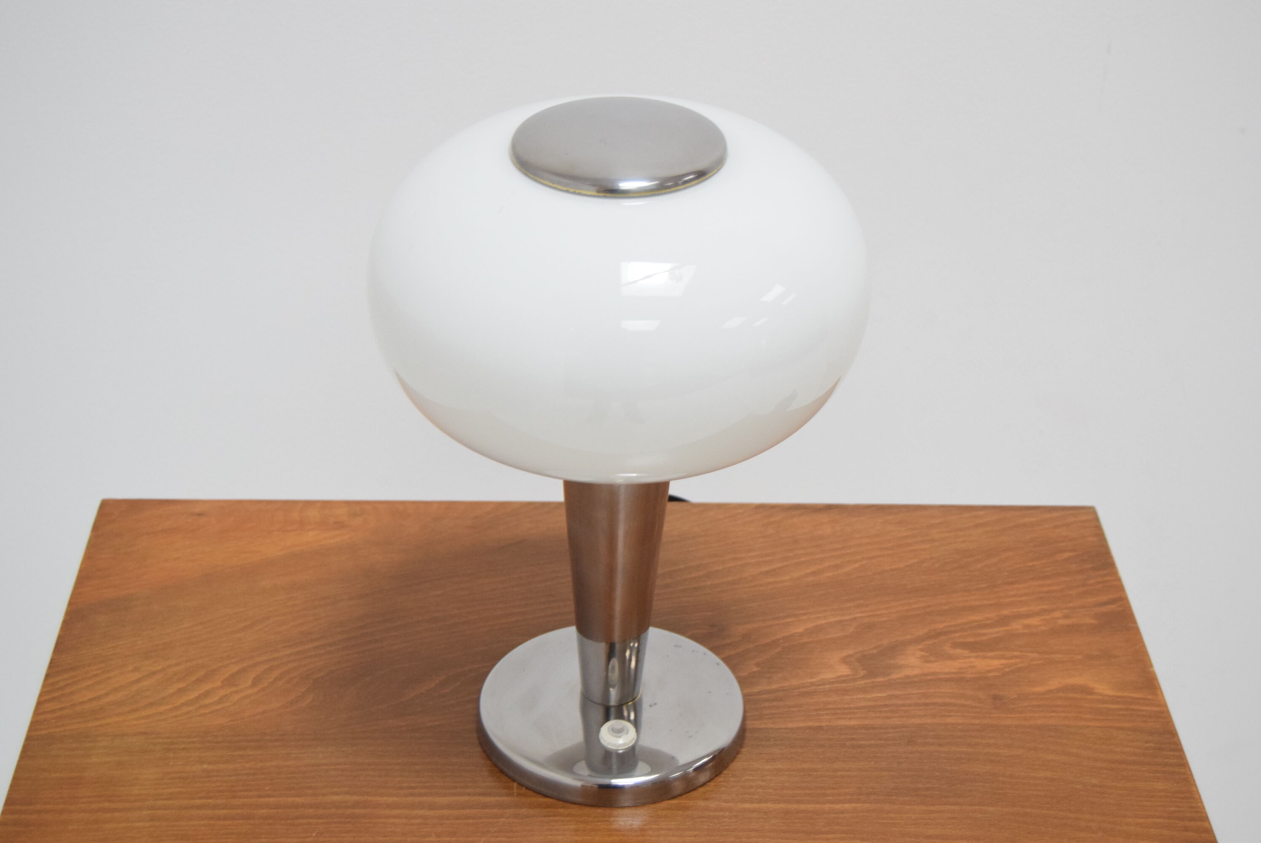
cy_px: 422
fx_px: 2208
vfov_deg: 21.6
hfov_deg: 31.9
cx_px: 630
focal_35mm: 63
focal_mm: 42
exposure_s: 1/20
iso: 1600
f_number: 5
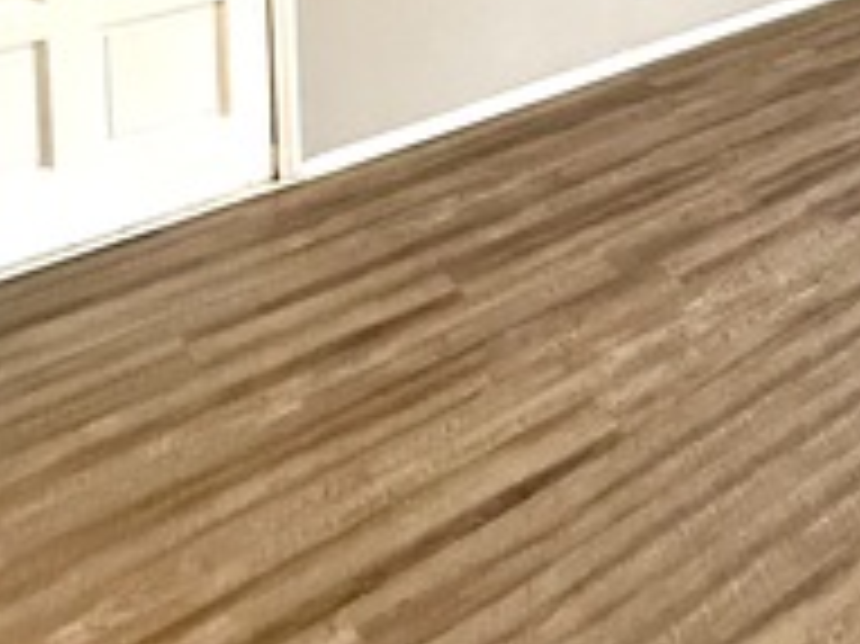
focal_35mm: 47
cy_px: -360
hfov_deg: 33.7
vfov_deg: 23.6
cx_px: 1004
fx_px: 1167
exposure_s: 1/60
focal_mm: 2.22
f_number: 2.2
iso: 500
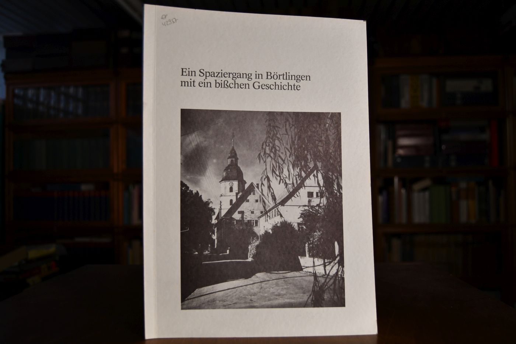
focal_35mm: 28
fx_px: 401
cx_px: 258
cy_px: 172
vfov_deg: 46.4
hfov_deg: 65.5
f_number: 3.5
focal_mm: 19
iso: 800
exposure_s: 1/125
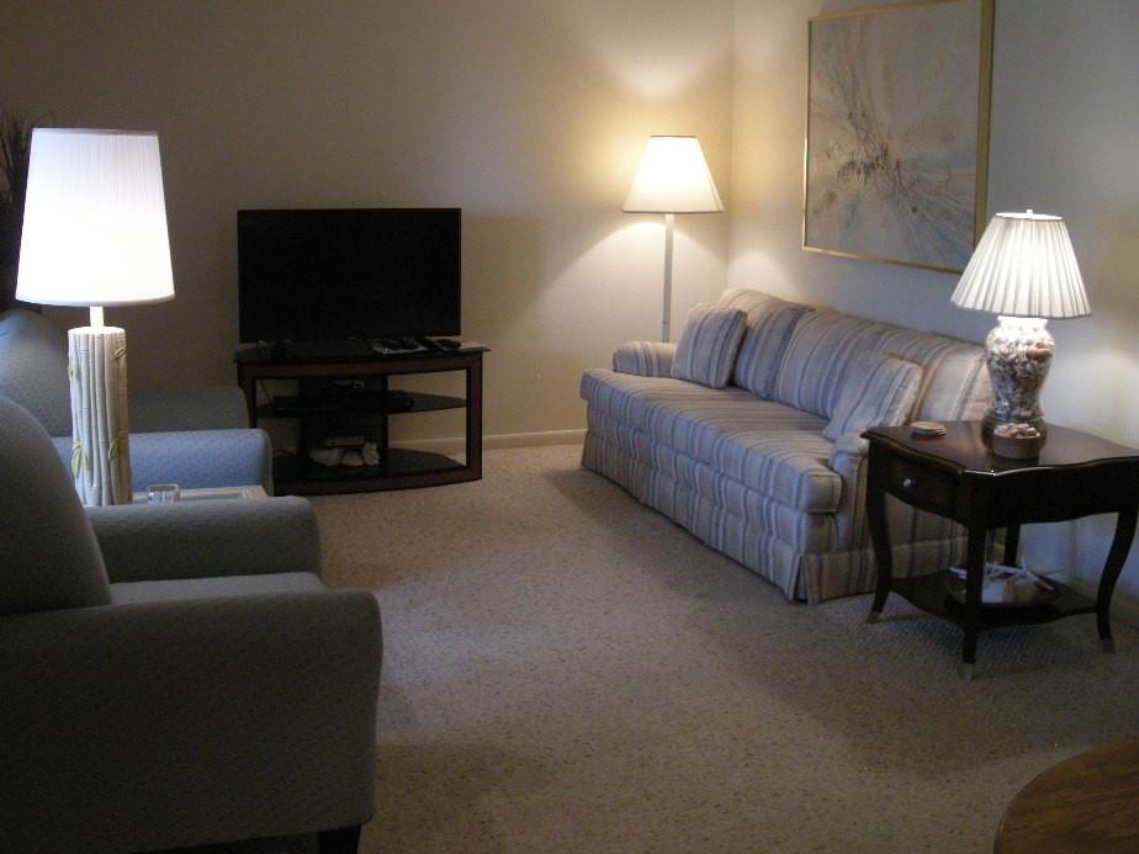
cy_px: 388
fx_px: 1349
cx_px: 523
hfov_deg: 45.7
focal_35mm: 41
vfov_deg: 35.1
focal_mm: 7.9
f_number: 2.8
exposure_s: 1/53
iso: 400
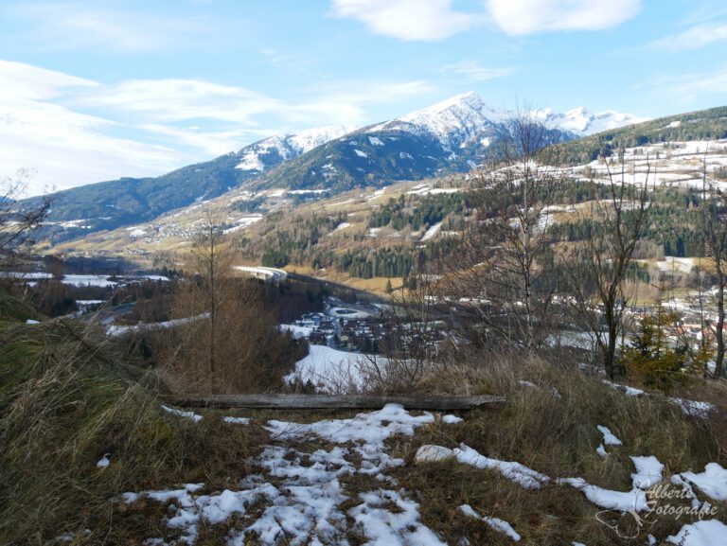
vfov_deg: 49.8
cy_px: 273
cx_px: 364
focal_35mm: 28
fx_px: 588
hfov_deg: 63.4
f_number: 5.6
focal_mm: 14
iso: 200
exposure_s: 1/250
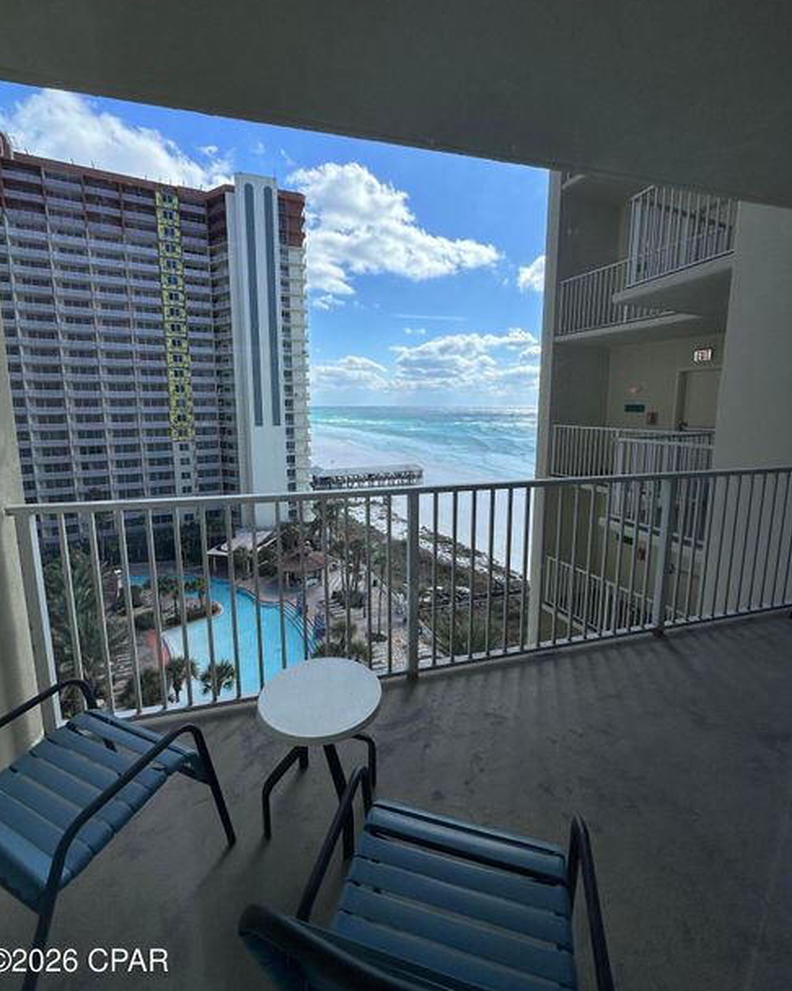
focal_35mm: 15
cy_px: 467
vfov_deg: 96.7
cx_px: 393
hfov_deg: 84.0
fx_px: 440
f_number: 2.2
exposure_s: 1/1208
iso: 40
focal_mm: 2.22
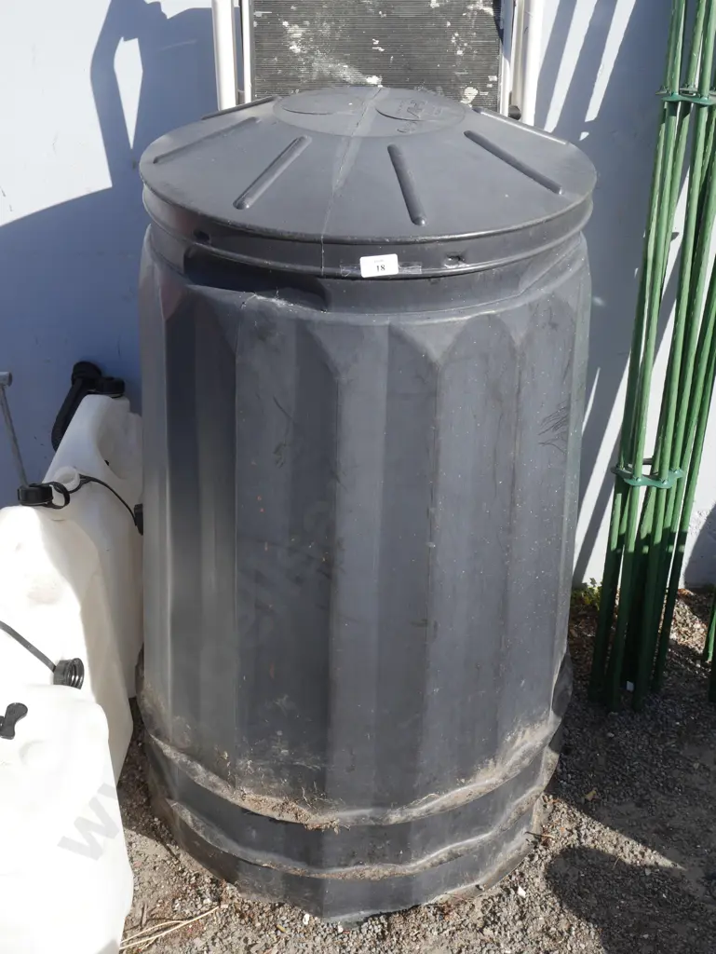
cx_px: 358
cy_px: 477
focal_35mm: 40
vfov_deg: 46.8
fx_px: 1102
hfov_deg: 36.0
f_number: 8
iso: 200
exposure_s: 1/250
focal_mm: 20
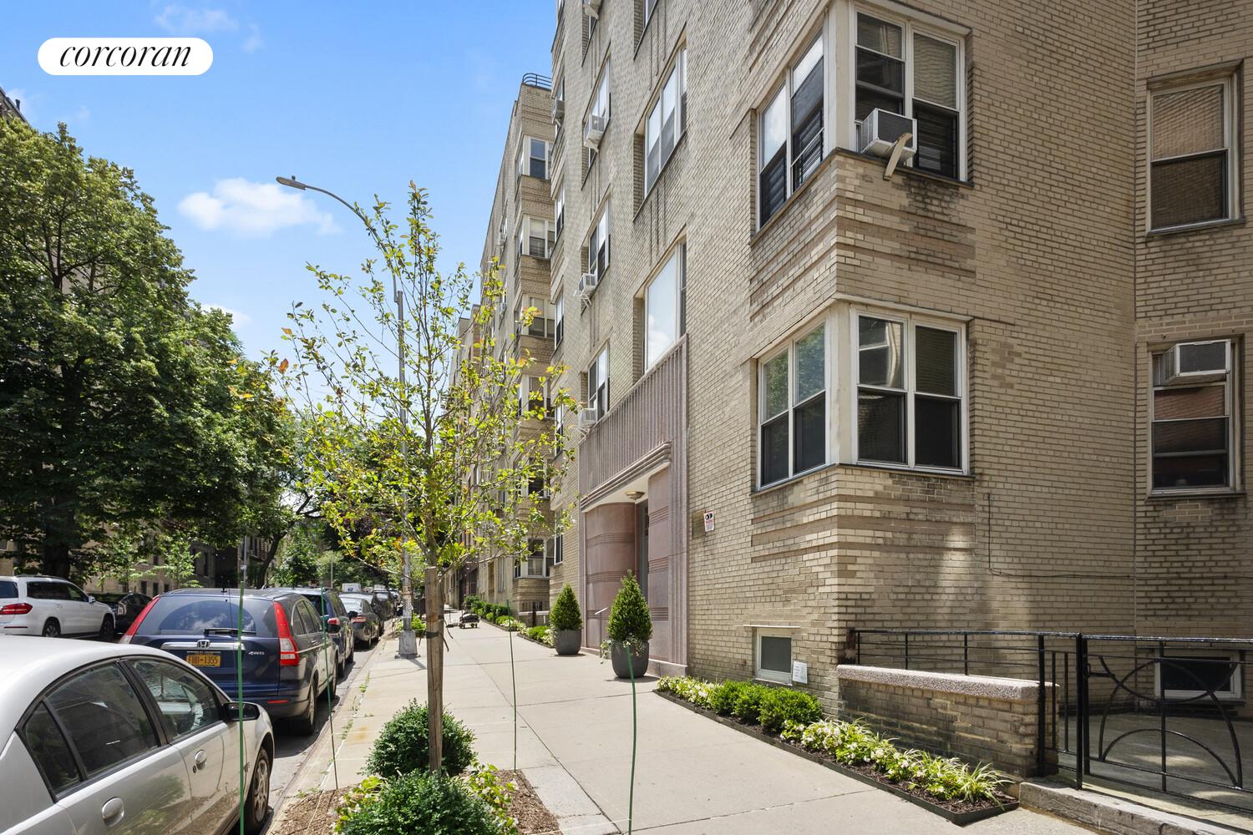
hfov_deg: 90.0
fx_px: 626
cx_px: 626
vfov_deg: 67.4
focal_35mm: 18
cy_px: 418
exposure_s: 1/250
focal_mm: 12
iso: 400
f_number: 11
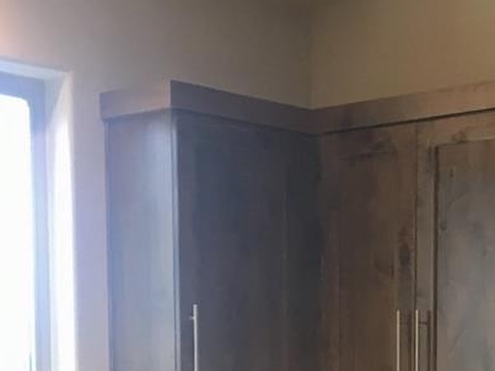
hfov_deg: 17.9
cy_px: 568
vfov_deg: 12.9
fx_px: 1544
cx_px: 445
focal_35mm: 108
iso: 50
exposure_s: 1/30
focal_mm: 4.15
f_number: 2.2
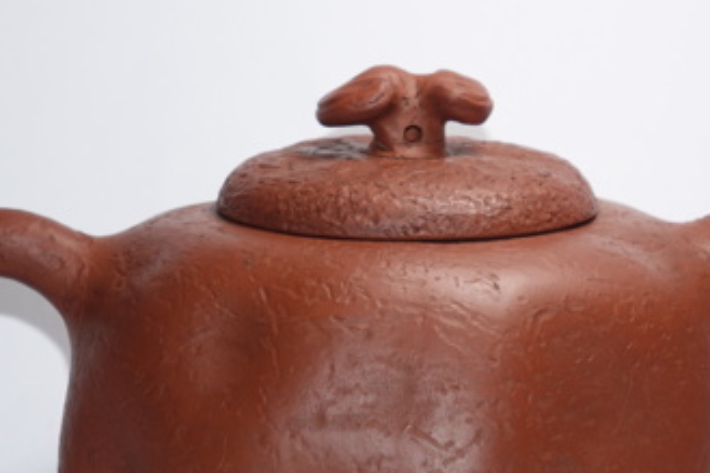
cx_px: 410
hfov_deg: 9.5
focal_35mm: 217
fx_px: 4277
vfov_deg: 6.3
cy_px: 259
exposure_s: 1/200
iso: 125
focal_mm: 43.62
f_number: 4
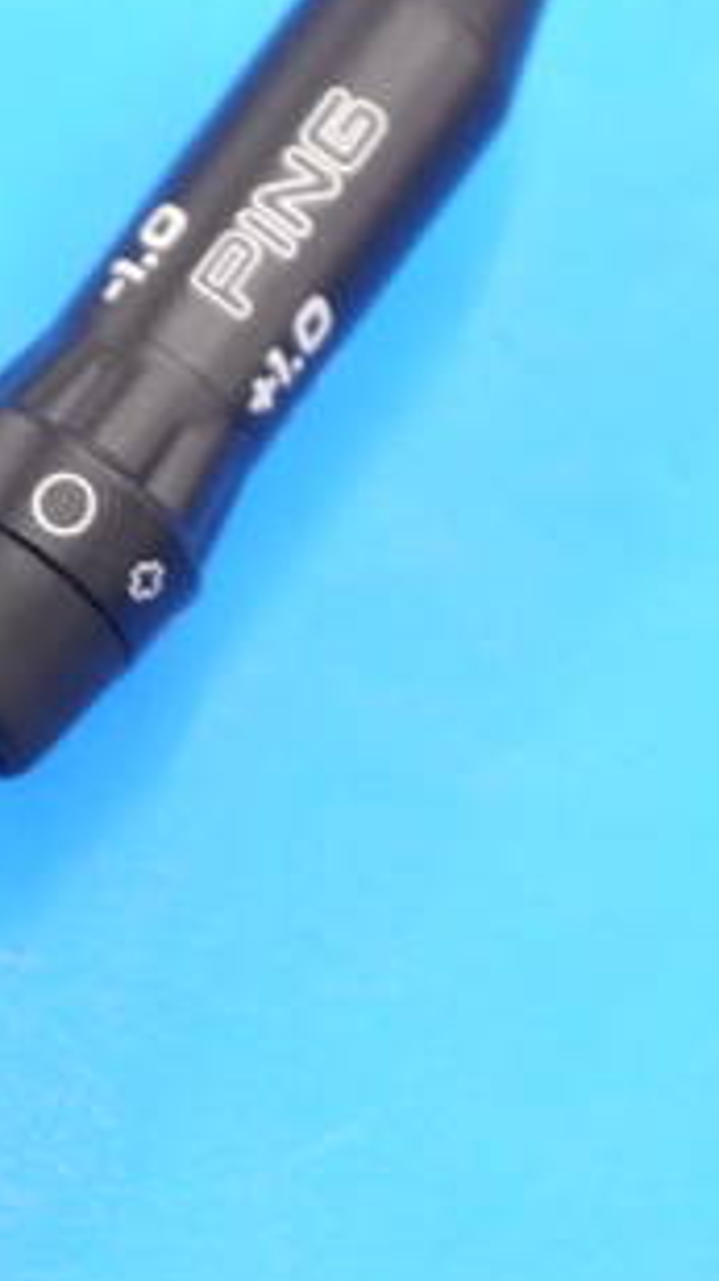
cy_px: 441
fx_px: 6447
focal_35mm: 190
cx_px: 191
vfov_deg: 11.3
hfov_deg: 6.4
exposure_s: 1/80
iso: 800
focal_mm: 42
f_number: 5.6
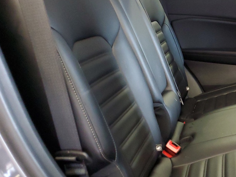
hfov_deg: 32.4
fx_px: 368
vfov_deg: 27.0
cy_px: 73
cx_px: 241
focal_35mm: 54
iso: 289
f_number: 1.5
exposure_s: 1/20
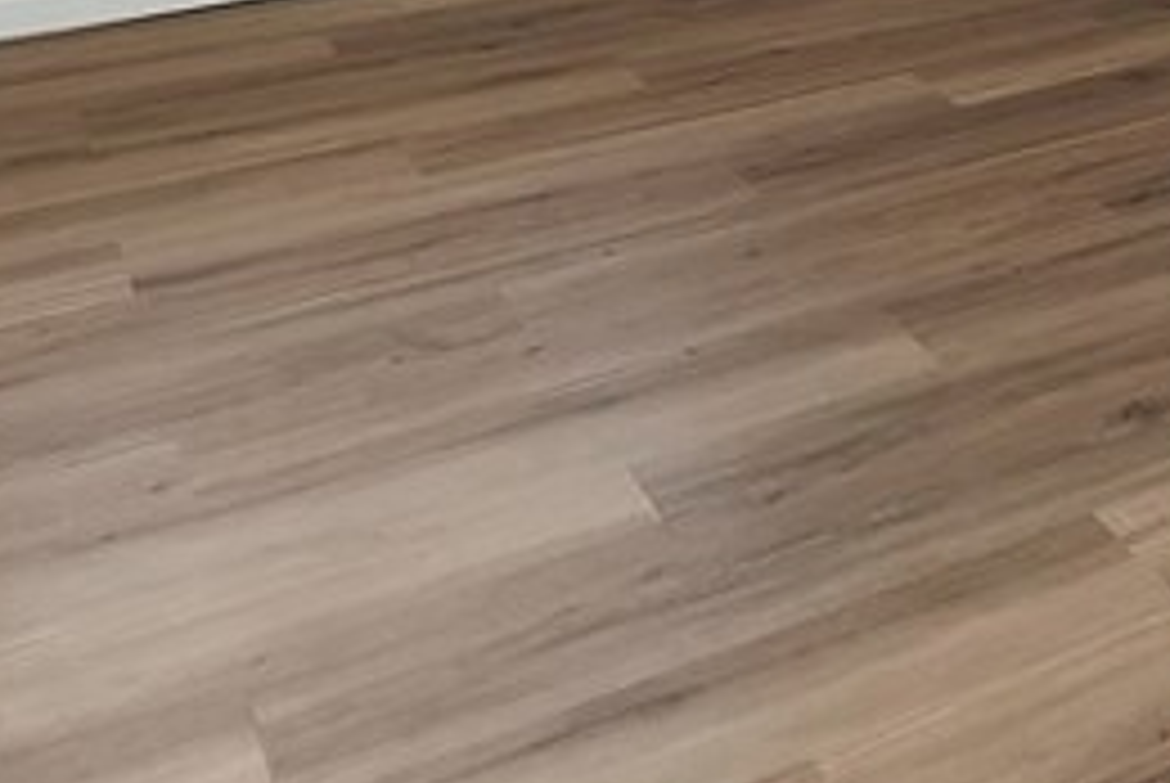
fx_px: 1920
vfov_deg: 17.6
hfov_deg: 31.4
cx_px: 1166
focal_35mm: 59
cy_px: -709
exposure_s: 1/30
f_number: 8
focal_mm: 10
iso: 140
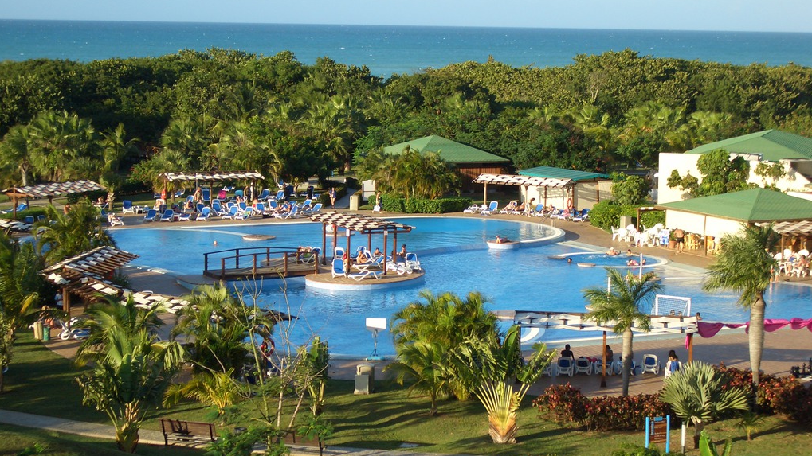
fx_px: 1744
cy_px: 236
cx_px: 405
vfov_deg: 14.9
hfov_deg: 26.2
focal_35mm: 81
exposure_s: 1/320
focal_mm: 12.2
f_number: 3.9
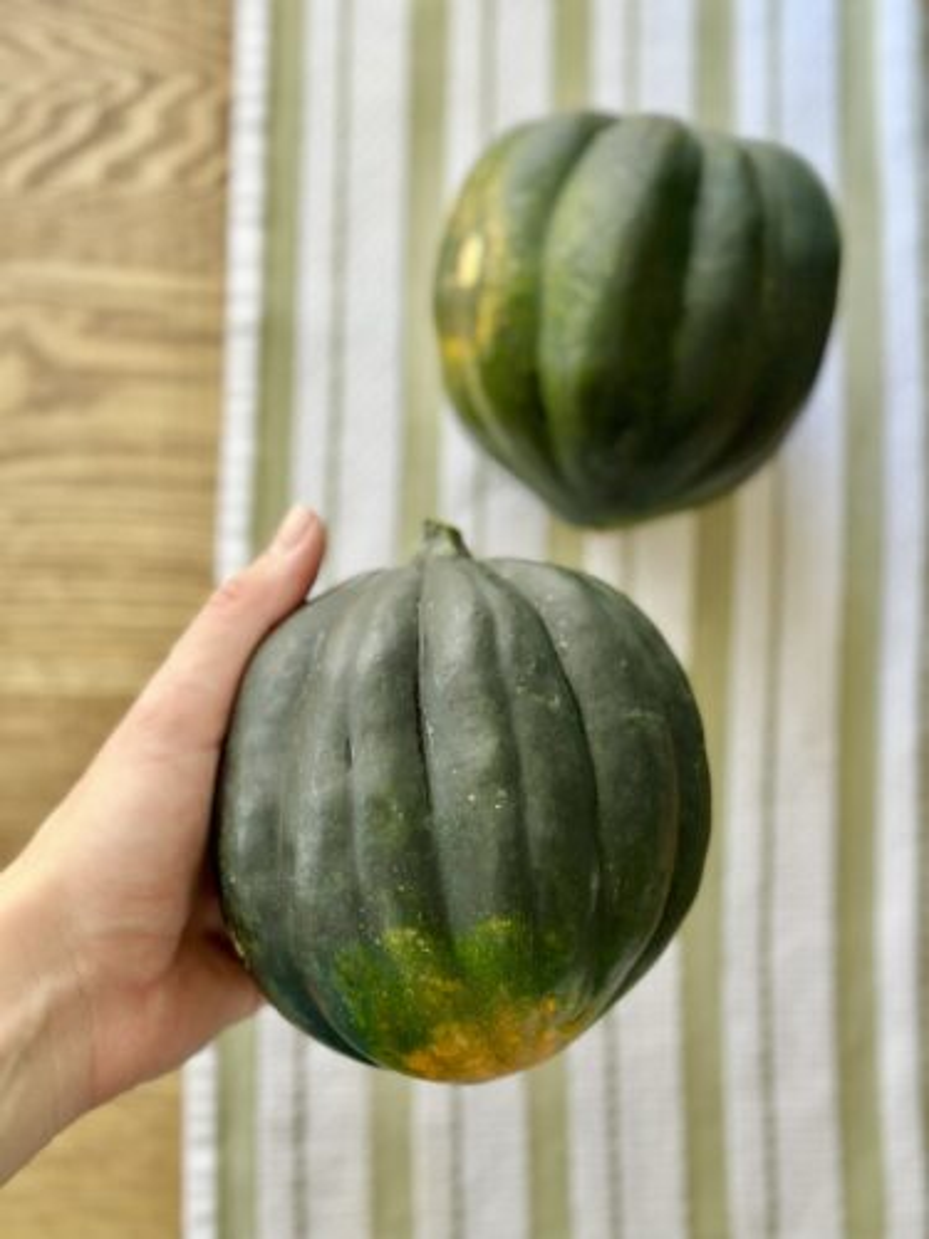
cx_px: 464
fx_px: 1718
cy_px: 620
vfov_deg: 39.7
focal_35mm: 48
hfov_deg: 30.3
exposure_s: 1/79
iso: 125
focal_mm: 6.86
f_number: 1.78
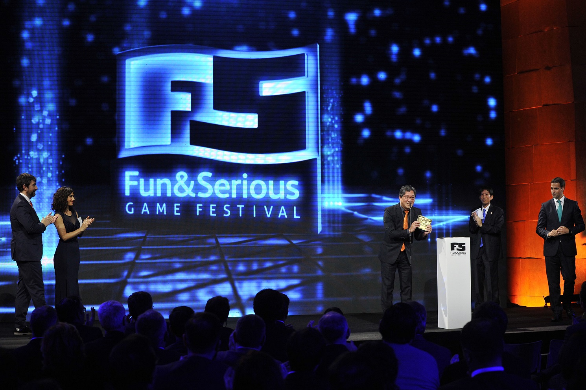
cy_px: 195
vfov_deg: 19.4
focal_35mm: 70
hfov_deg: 28.9
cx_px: 293
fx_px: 1139
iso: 2000
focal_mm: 70
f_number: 4
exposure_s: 1/250
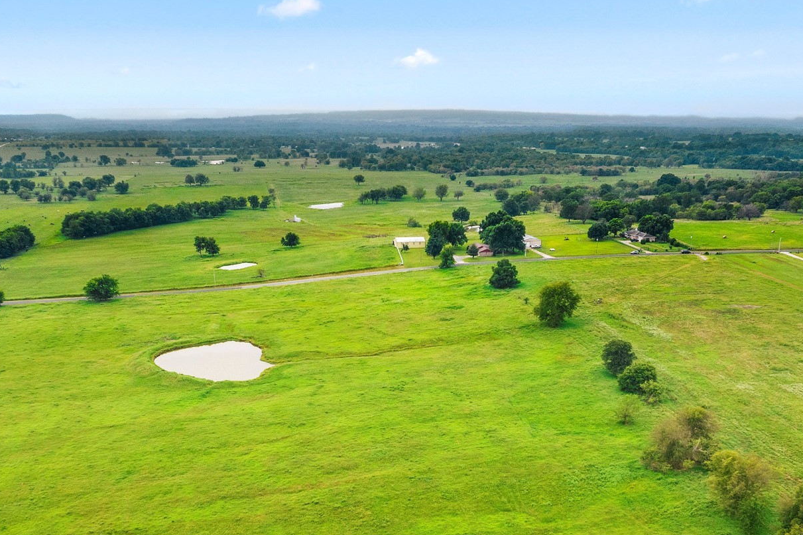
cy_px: 357
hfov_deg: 51.9
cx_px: 390
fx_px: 825
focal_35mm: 37
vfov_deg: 35.6
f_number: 2.8
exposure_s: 1/1000
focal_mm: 8.38
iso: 100
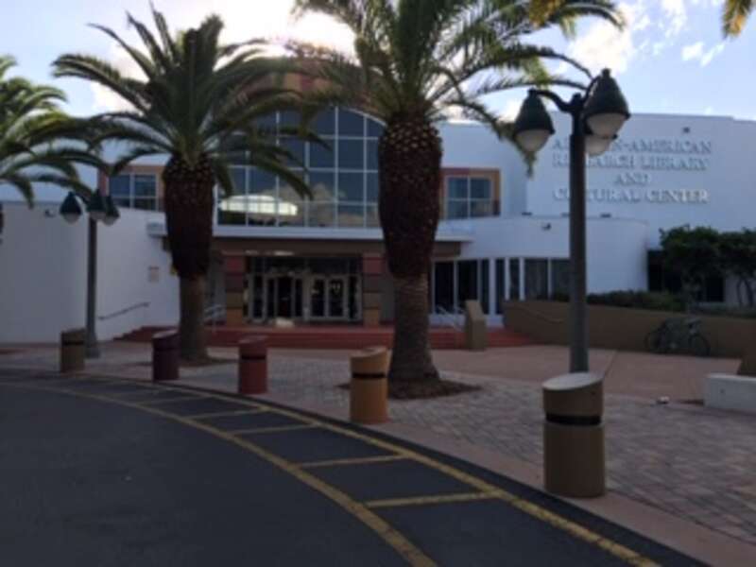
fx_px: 633
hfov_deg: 61.7
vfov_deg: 48.2
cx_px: 378
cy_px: 284
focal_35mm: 29
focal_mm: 4.15
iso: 25
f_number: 2.2
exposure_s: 1/646
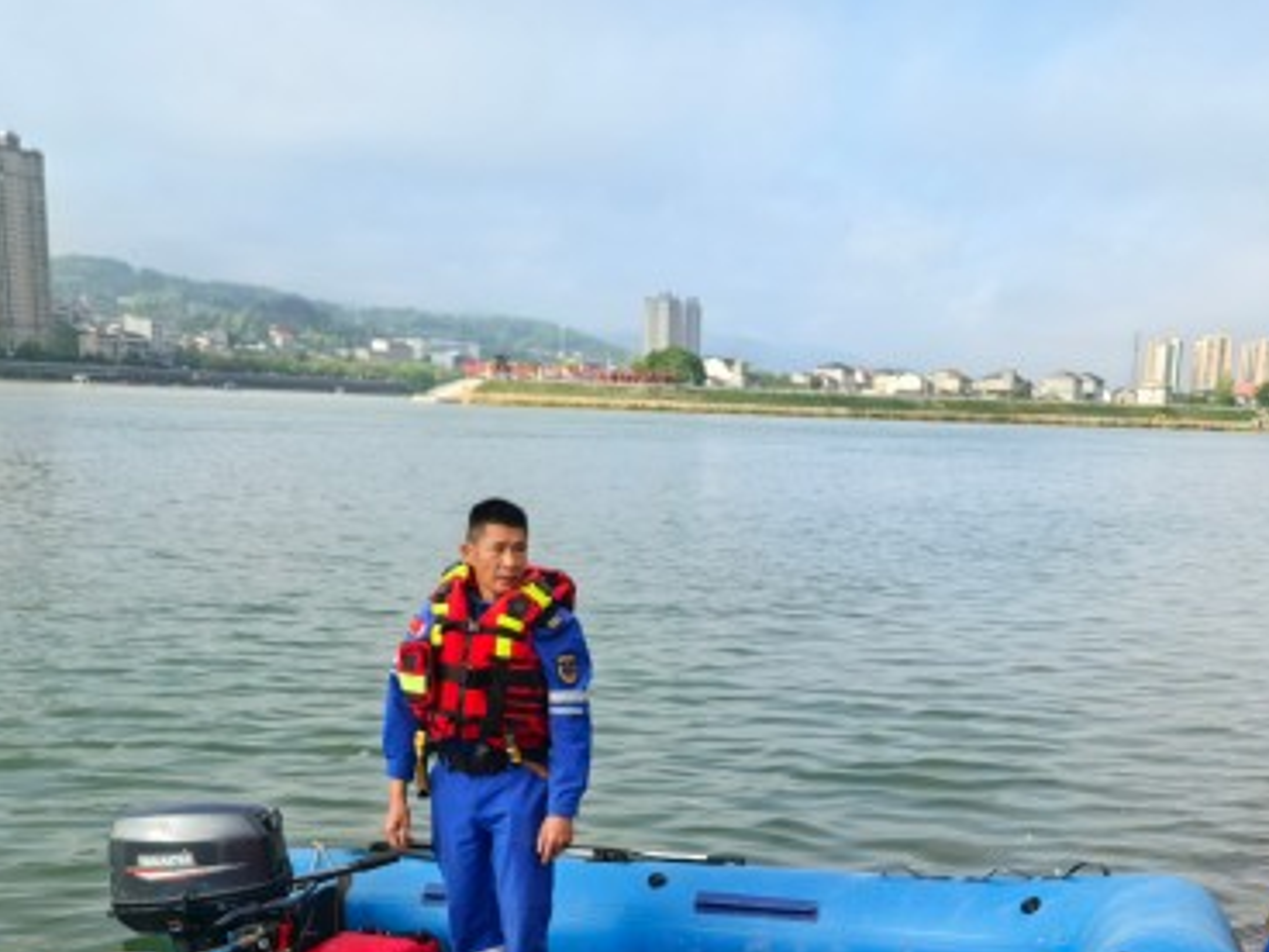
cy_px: 769
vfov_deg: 32.0
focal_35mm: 44
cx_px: 748
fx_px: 1613
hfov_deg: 42.8
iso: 50
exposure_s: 1/4274
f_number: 1.4
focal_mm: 5.75
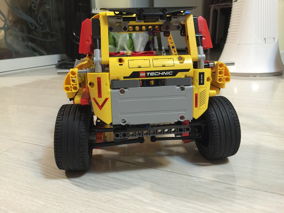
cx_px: 142
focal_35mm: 29
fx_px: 238
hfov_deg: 61.7
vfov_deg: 48.2
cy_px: 106
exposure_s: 1/4
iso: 100
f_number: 2.2
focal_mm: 4.15
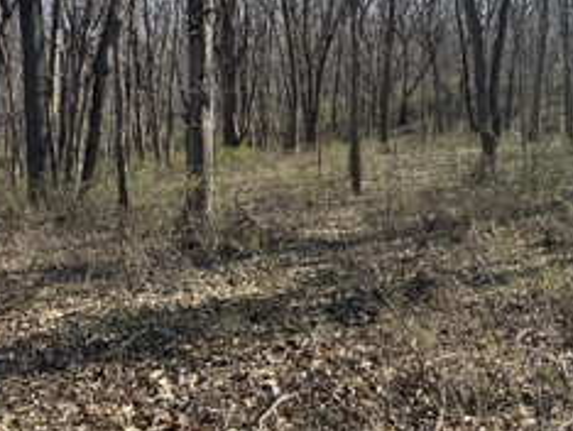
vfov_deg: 33.8
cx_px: 338
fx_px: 679
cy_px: 69
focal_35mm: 41
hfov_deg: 45.5
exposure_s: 1/1689
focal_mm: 6.76
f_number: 1.78
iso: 80
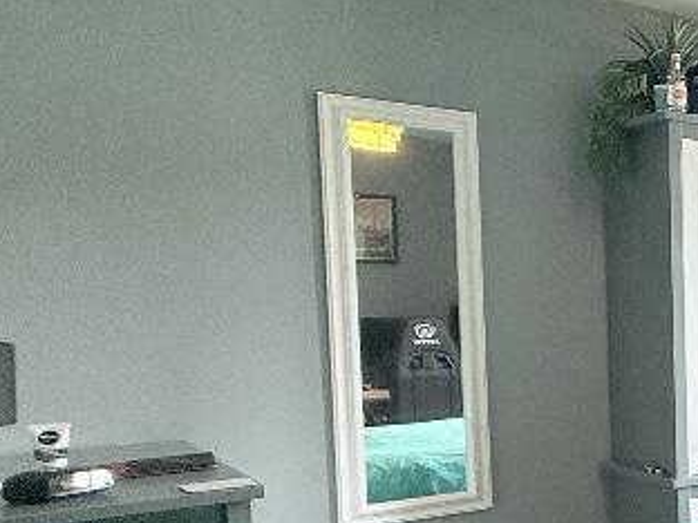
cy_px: 351
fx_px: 928
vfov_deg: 31.3
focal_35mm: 46
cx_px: 1072
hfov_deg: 27.2
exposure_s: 1/99
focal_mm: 2.22
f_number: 2.2
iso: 200
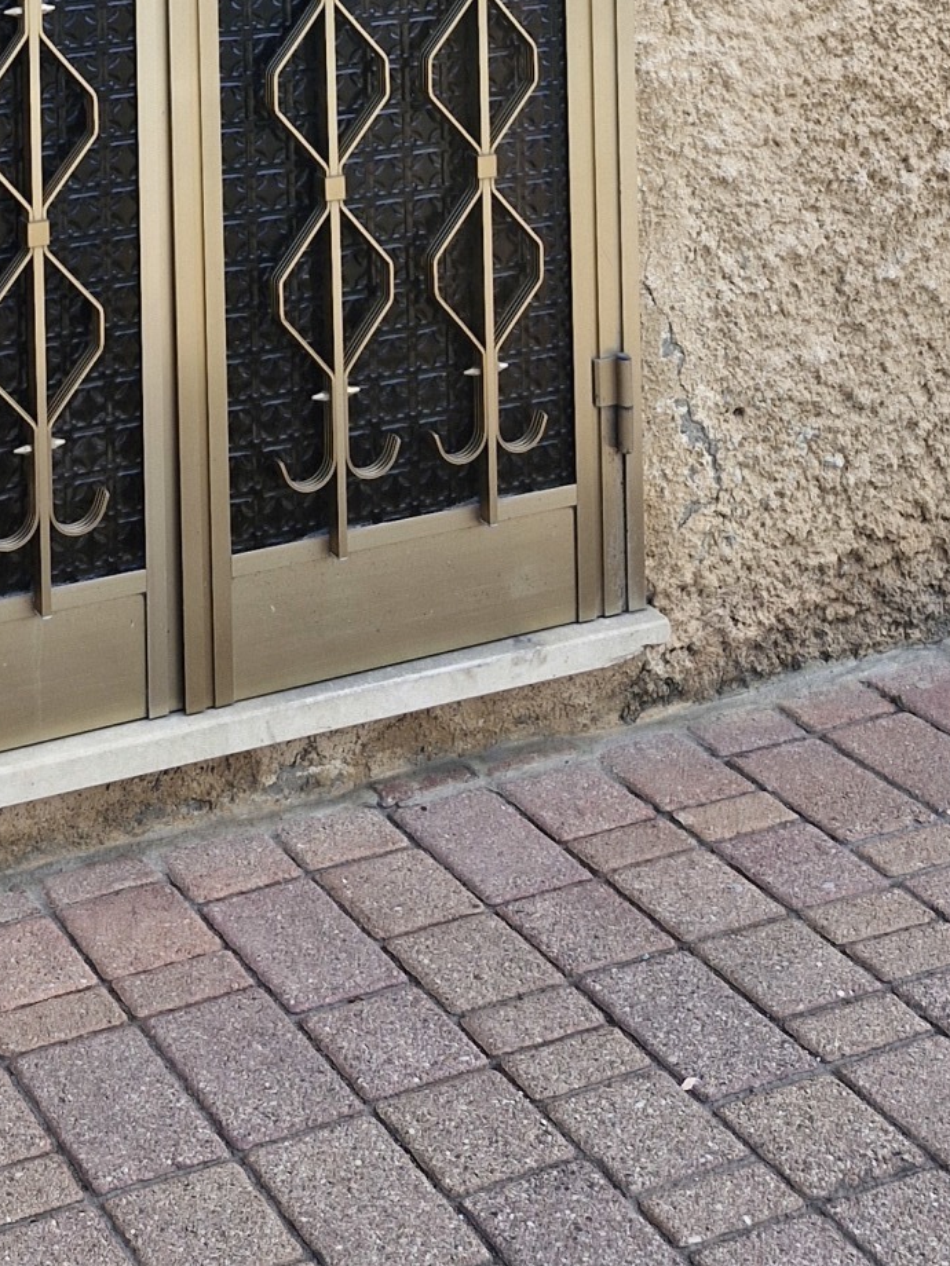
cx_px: 62
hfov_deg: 22.3
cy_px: -405
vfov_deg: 25.7
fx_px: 2342
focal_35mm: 64
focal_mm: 5.54
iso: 50
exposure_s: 1/846
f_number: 1.8
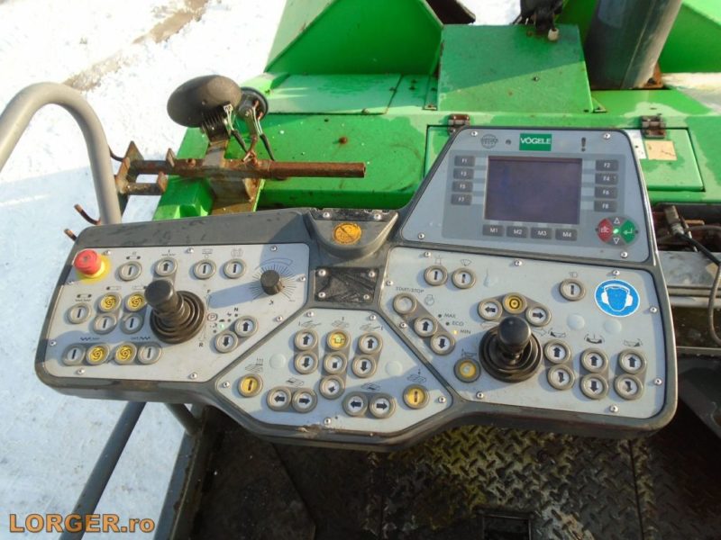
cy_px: 270
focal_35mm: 26
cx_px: 360
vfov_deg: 53.1
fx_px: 542
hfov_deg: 67.3
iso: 100
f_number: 3.2
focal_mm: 4.6
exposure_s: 1/320
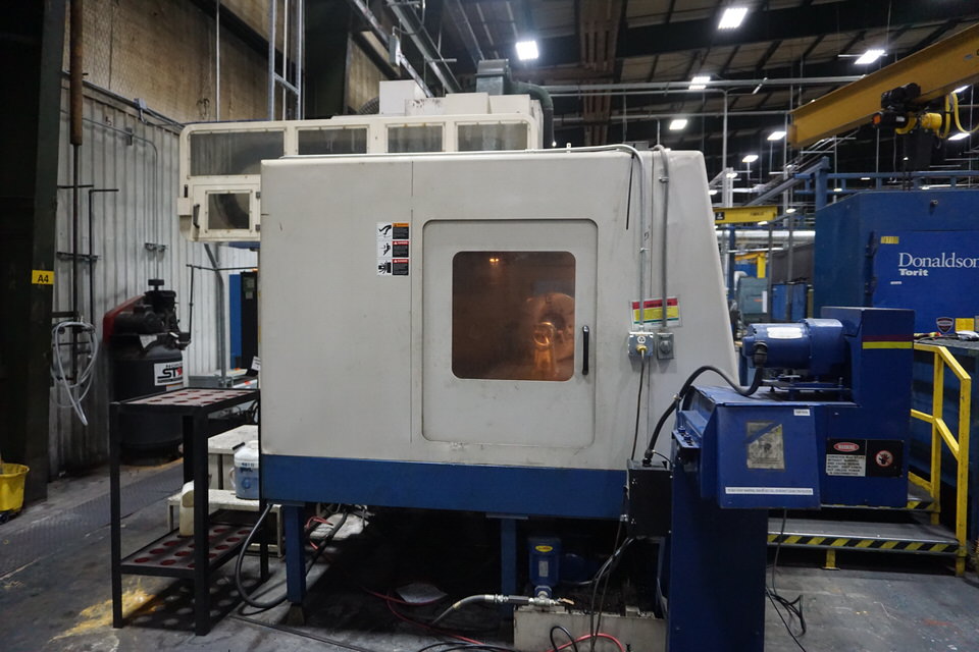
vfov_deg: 53.1
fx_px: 653
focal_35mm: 24
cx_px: 490
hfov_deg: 73.7
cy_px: 326
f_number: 3.5
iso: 3200
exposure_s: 1/125
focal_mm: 16
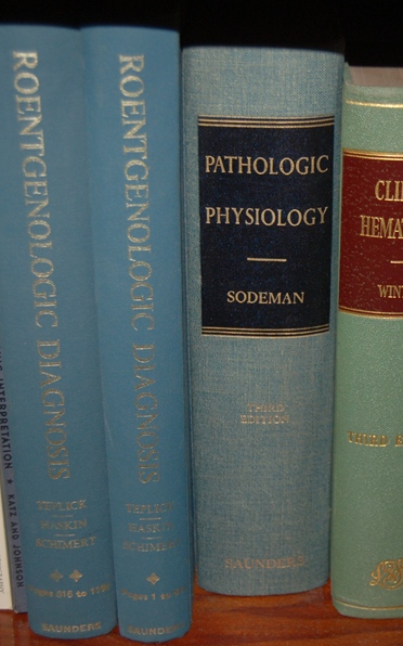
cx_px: 367
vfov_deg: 27.9
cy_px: 323
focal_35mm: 74
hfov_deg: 17.3
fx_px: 1302
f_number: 4.5
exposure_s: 1/60
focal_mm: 32
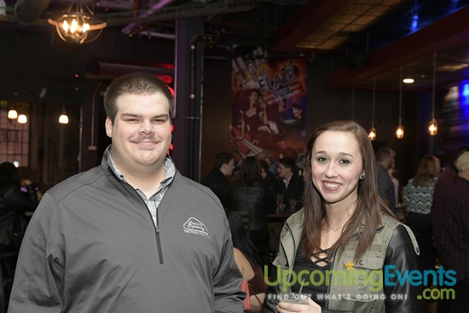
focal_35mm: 46
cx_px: 234
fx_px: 606
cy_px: 156
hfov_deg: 42.3
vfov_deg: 29.0
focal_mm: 31
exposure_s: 1/100
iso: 2000
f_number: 4
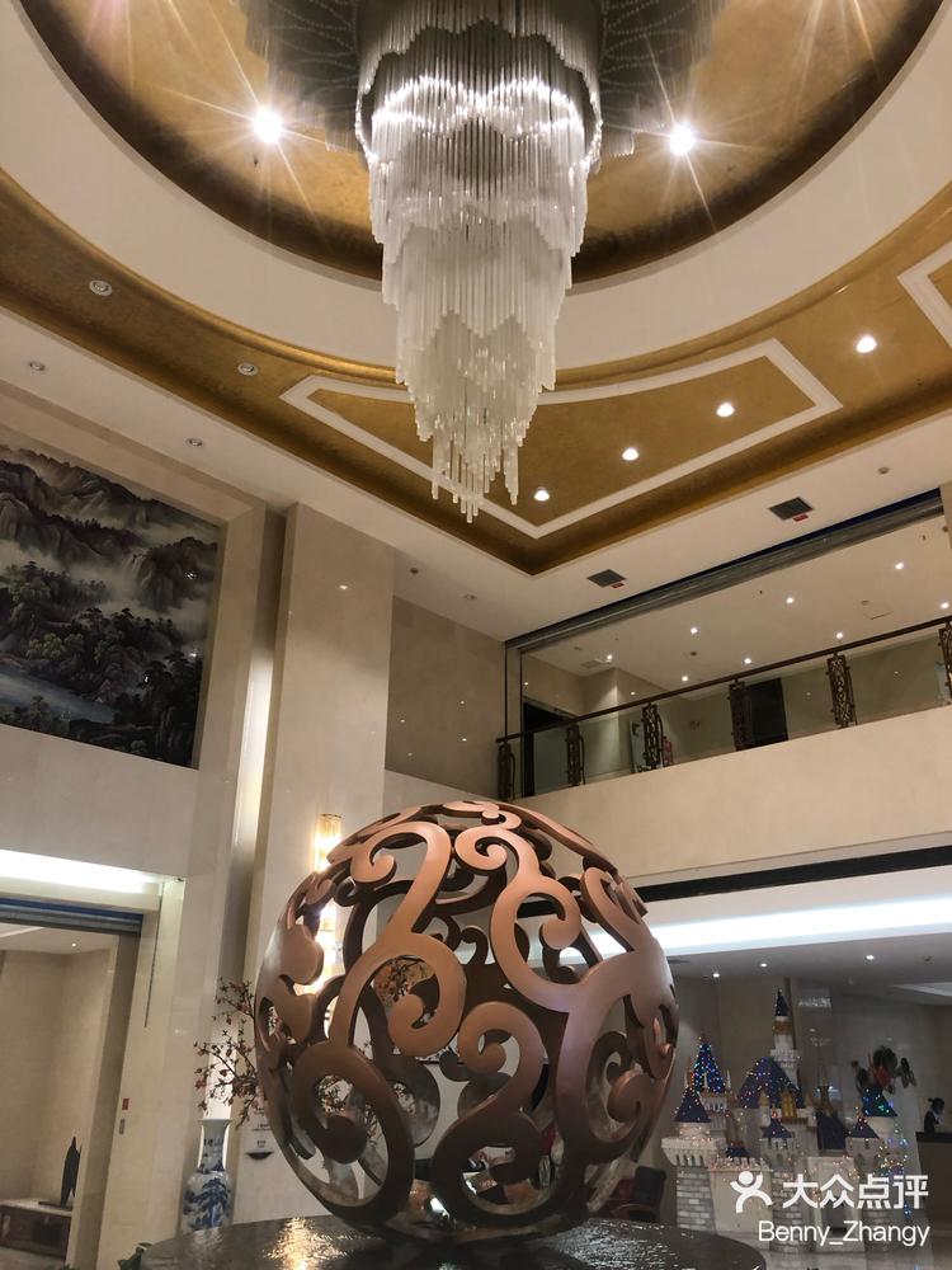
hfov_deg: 49.7
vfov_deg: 63.4
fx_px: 1027
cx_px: 476
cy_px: 635
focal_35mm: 28
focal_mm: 4
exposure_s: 1/25
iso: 40
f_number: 1.8
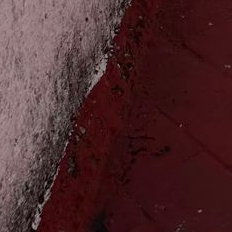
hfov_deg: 13.1
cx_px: 431
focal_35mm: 119
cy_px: -329
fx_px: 902
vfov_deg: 11.8
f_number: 1.5
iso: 50
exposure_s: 1/8000
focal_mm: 5.7
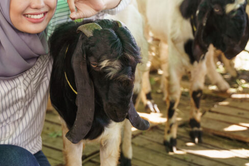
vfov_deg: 14.5
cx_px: 94
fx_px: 650
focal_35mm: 94
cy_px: 59
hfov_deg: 21.6
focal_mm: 45
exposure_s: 1/320
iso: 200
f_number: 2.8
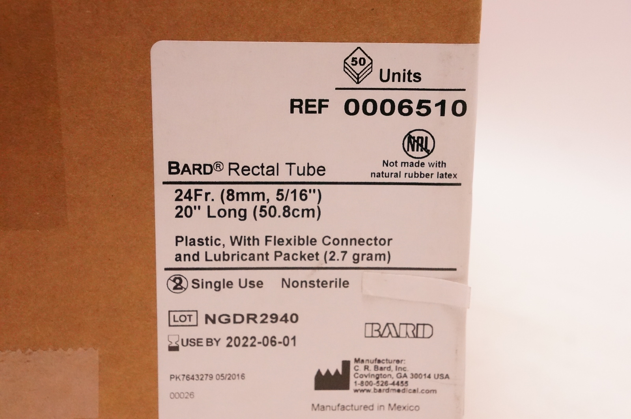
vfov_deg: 21.0
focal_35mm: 64
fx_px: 1129
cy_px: 210
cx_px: 316
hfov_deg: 31.2
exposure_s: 1/320
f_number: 7.1
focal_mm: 43
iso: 6400
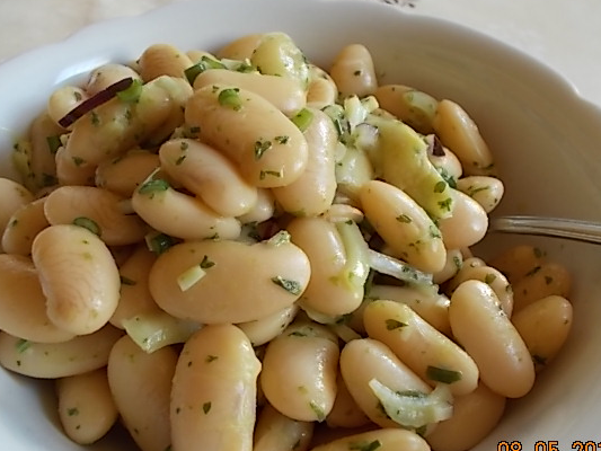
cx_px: 297
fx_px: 625
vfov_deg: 39.6
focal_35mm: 36
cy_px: 245
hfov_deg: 51.3
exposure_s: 1/25
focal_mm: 5.3
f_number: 3.4
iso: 125
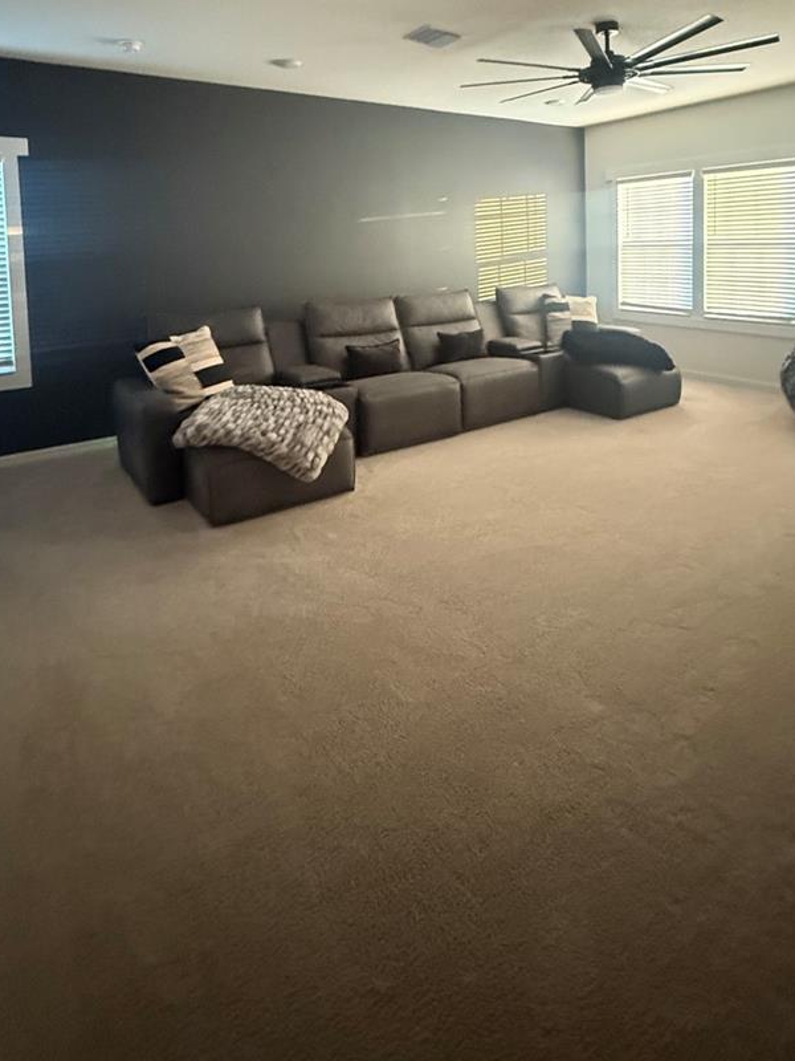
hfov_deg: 63.4
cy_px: 286
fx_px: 643
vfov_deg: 74.3
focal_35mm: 21
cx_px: 413
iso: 1250
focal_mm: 2.22
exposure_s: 1/40
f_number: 2.2
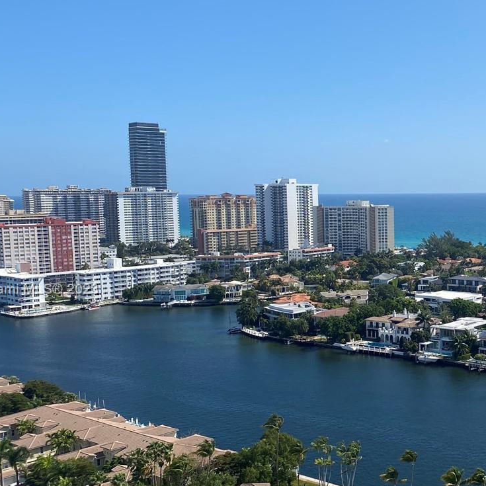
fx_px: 794
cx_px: 416
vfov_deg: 33.9
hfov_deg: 32.7
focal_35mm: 50
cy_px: 290
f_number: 1.8
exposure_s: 1/3846
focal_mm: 4.25
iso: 32
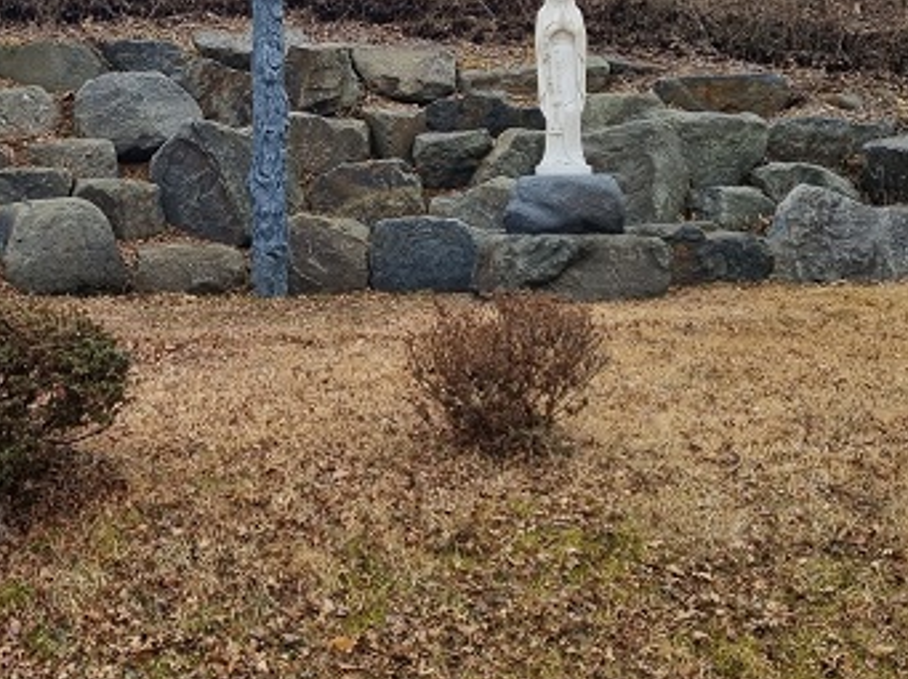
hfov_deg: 36.7
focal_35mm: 51
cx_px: 237
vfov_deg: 27.4
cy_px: 60
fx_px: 1336
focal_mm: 5.4
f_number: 1.8
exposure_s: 1/1544
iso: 50
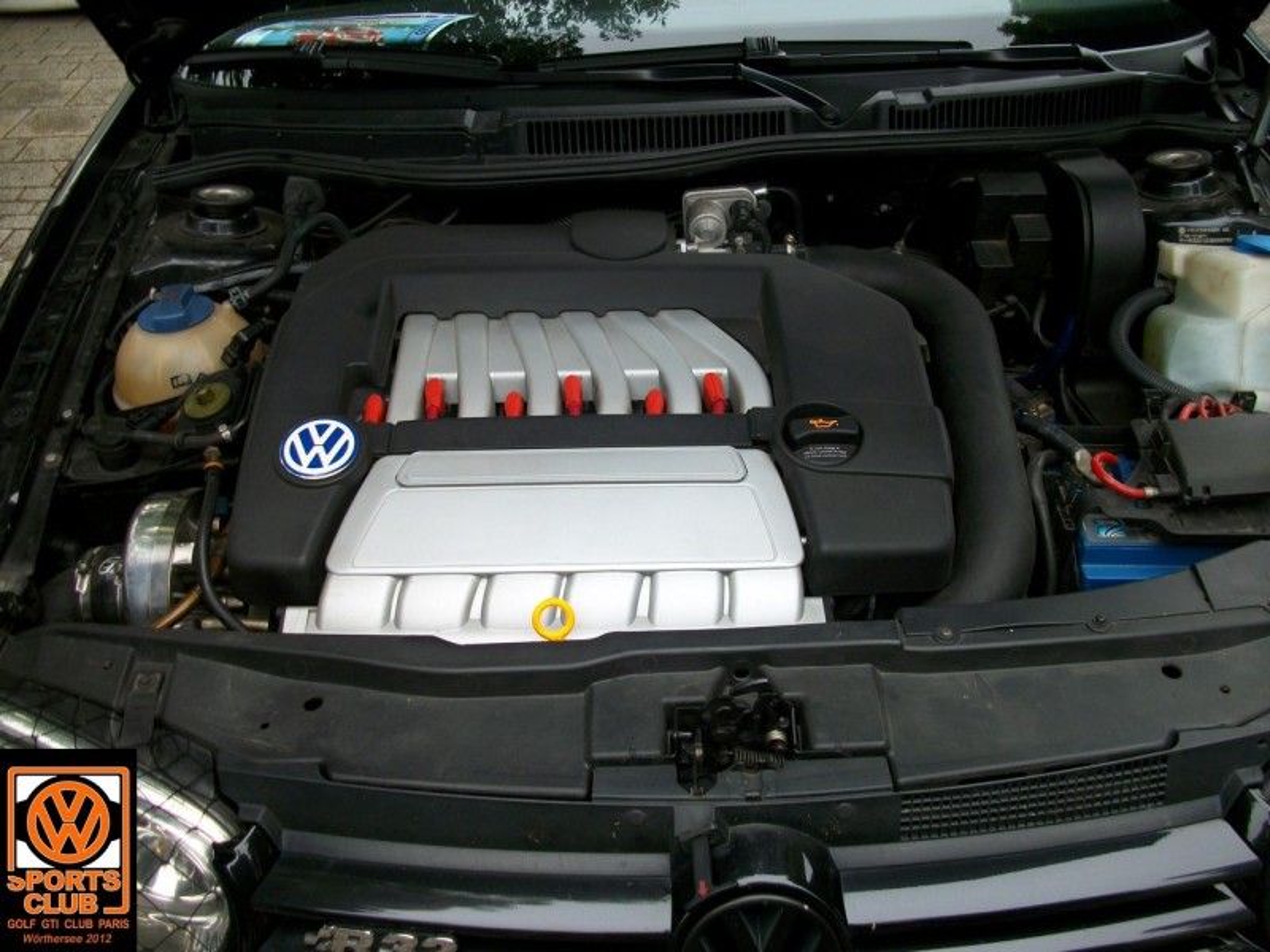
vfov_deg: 41.8
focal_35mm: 34
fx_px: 1247
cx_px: 635
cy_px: 476
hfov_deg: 54.0
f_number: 2.9
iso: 80
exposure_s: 1/98
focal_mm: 5.7
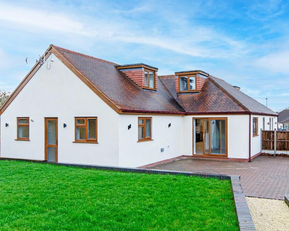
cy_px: 119
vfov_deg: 51.5
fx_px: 239
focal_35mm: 28
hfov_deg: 61.8
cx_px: 170
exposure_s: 1/80
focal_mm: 16
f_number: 8
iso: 400
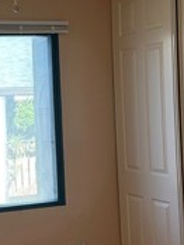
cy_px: 126
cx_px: 4
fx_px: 624
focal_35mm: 88
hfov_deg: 16.4
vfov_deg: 22.3
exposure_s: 1/60
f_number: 1.78
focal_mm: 6.86
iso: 125
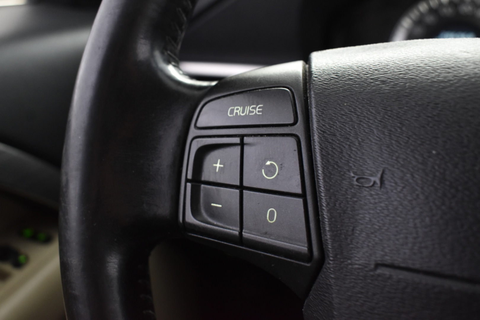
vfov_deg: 34.2
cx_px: 240
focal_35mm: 39
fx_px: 520
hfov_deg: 49.6
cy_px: 160
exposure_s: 1/10
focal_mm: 26
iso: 1250
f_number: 5.6
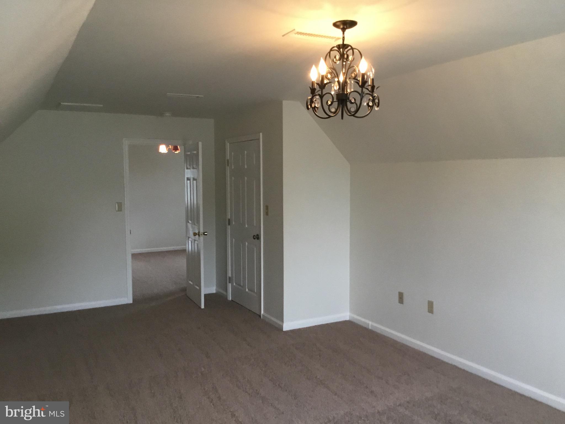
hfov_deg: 58.4
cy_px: 212
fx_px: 506
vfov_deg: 45.4
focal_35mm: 31
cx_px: 282
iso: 125
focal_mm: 3.3
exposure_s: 1/30
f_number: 2.4
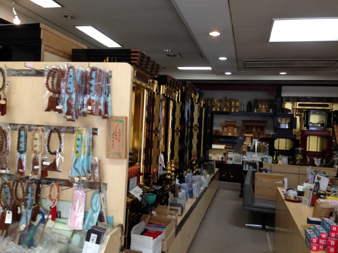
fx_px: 322
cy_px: 126
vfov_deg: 42.9
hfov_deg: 55.4
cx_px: 169
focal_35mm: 33
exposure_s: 1/20
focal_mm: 4.13
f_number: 2.4
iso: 64
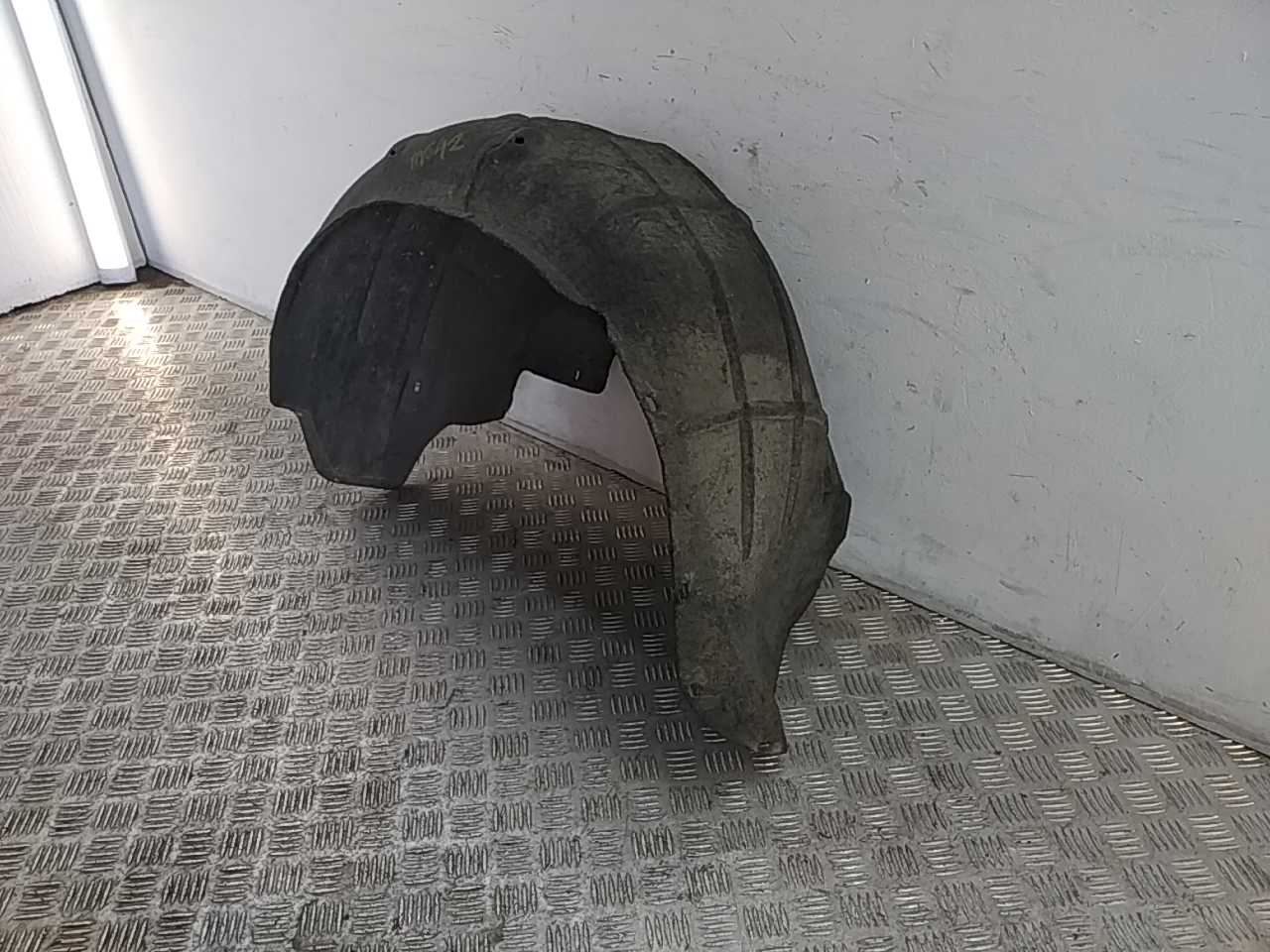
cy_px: 476
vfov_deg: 53.1
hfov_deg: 67.3
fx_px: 954
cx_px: 635
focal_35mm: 26
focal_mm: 3.82
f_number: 2.2
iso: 140
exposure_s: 1/100
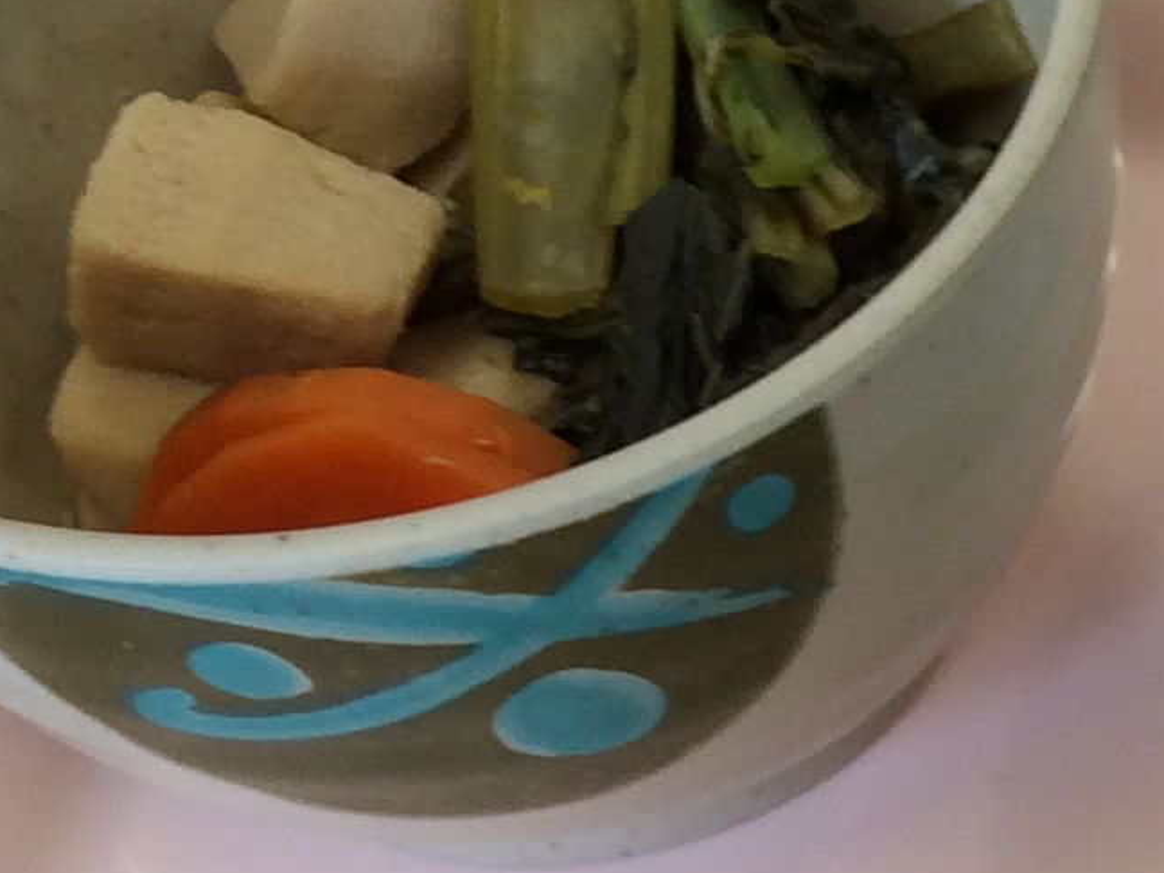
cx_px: 2495
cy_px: 1863
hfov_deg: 11.5
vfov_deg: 9.1
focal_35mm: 151
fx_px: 5078
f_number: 2.2
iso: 40
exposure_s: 1/60
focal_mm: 4.12
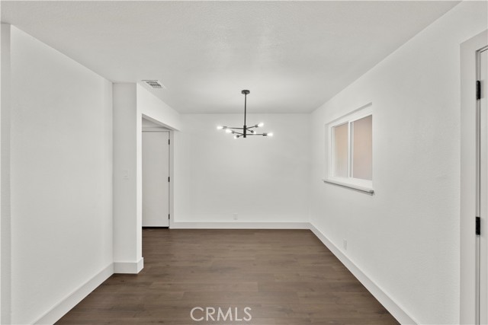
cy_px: 162
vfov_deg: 73.8
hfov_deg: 96.7
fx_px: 217
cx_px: 244
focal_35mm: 16
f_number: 8
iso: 320
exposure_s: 1/2.5
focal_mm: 16
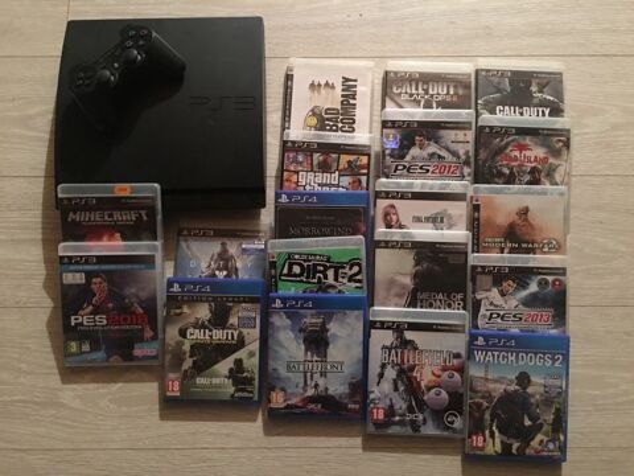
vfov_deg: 48.2
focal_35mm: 29
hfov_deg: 61.7
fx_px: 531
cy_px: 238
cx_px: 317
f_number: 2.2
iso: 125
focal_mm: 4.15
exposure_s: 1/4
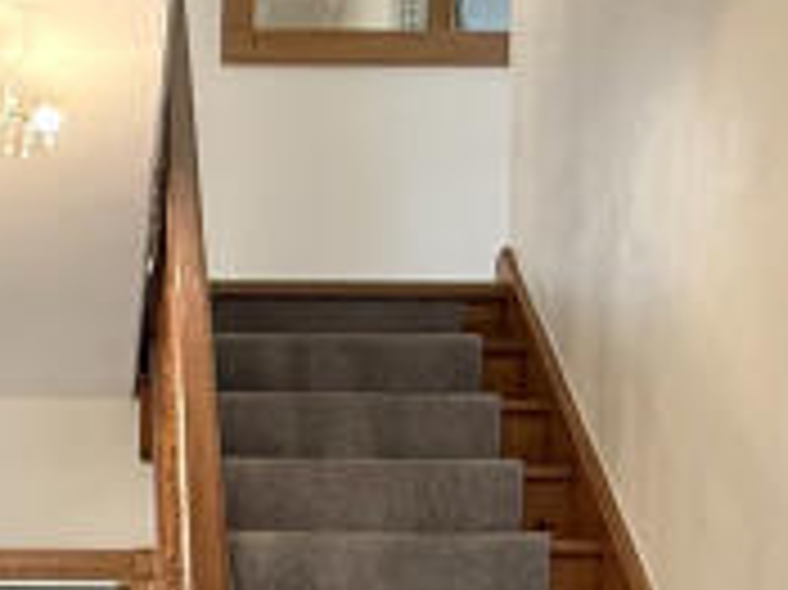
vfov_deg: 15.7
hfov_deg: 23.2
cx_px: 59
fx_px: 1865
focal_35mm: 82
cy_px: 1022
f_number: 2.2
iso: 160
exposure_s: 1/100
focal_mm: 2.22
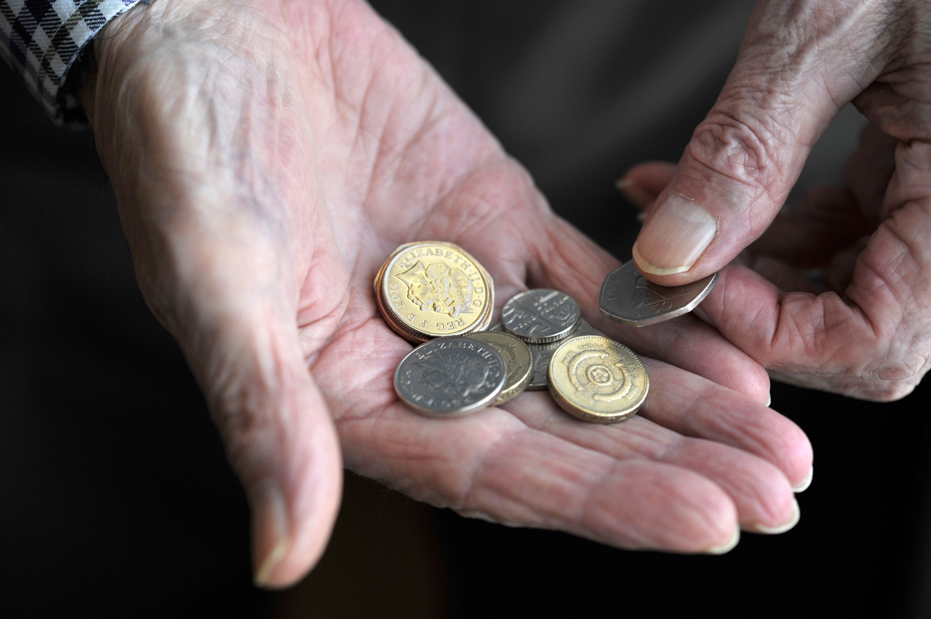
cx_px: 466
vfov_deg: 13.0
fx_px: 2713
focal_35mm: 105
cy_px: 310
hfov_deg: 19.5
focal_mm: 105
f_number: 4.5
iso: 400
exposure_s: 1/100
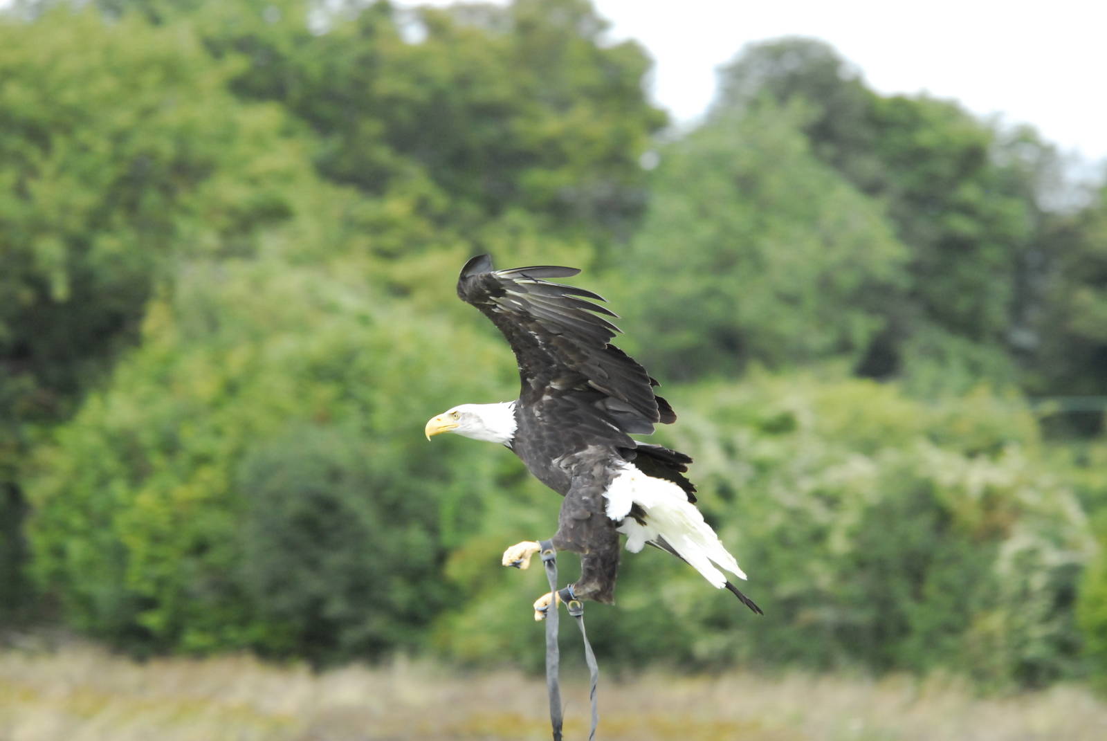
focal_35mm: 375
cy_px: 370
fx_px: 11545
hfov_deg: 5.5
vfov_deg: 3.7
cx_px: 554
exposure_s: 1/500
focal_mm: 250
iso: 1000
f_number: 5.6
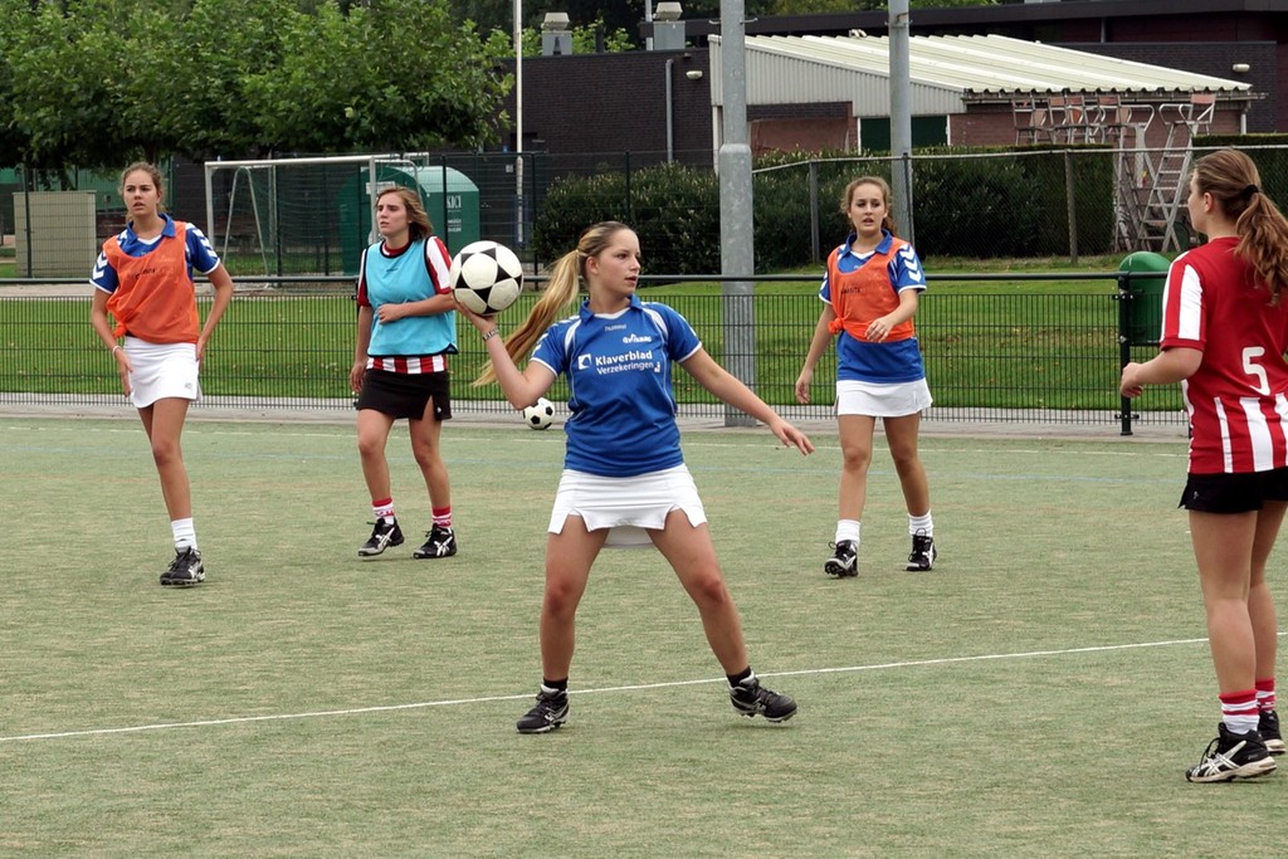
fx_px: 2684
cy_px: 430
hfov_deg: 27.0
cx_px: 644
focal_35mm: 75
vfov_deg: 18.2
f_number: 4.5
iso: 100
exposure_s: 1/400
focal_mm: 50
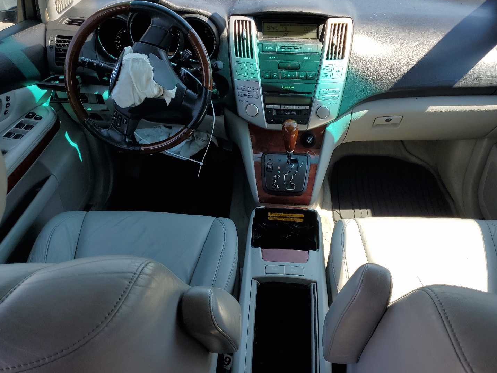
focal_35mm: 29
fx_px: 416
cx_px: 261
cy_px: 176
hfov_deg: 61.6
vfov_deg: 48.2
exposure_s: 1/833
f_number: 1.5
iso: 50
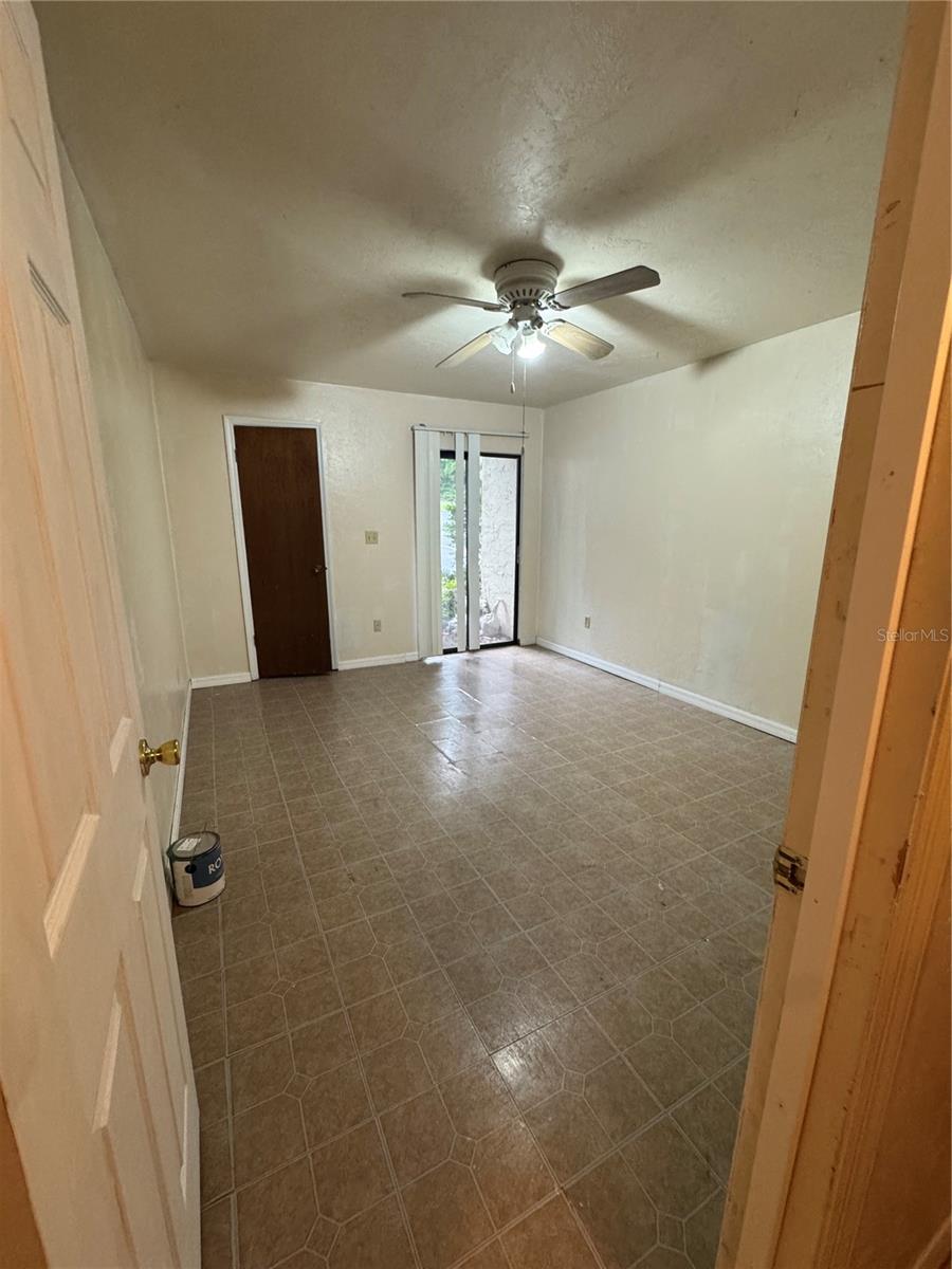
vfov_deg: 102.1
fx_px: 513
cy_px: 634
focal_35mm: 14
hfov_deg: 85.7
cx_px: 476
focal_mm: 2.22
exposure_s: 1/60
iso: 400
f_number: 2.2
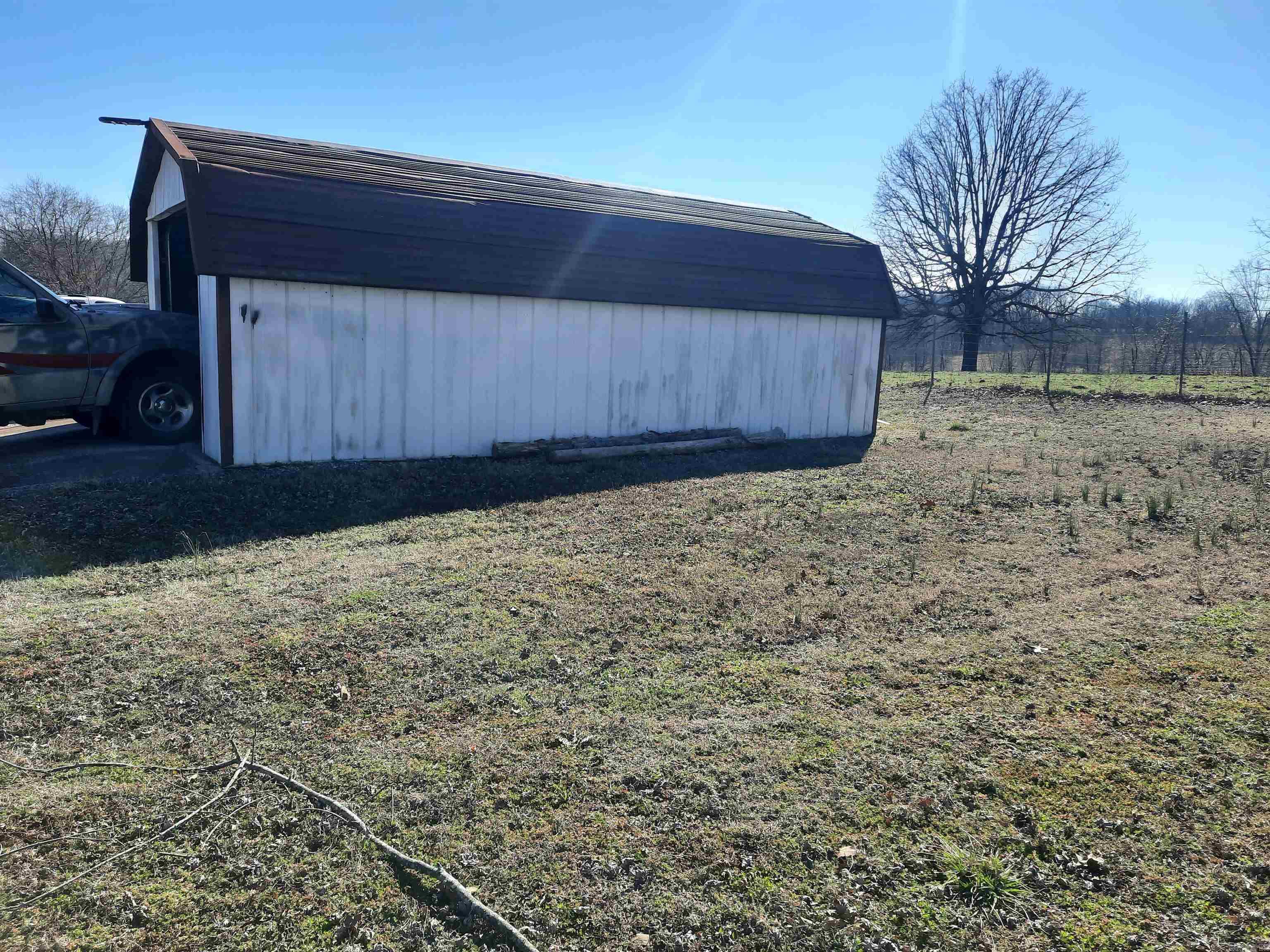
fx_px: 917
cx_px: 635
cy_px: 476
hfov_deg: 69.4
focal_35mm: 25
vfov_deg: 54.9
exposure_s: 1/792
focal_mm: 4.6
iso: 32
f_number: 2
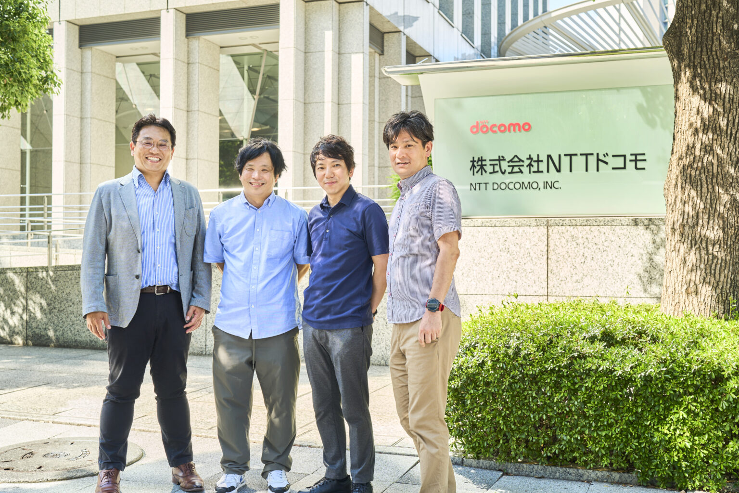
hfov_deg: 48.5
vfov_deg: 33.4
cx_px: 370
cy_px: 246
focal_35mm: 40
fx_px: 821
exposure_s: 1/100
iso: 100
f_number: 5
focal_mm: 40
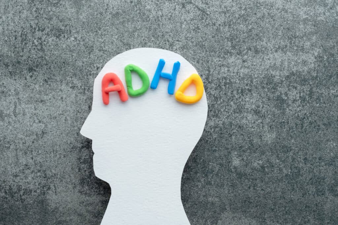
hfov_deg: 17.1
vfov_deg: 11.4
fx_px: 1127
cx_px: 169
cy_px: 112
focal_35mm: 120
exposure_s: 1/200
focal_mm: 80
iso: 200
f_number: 5.6
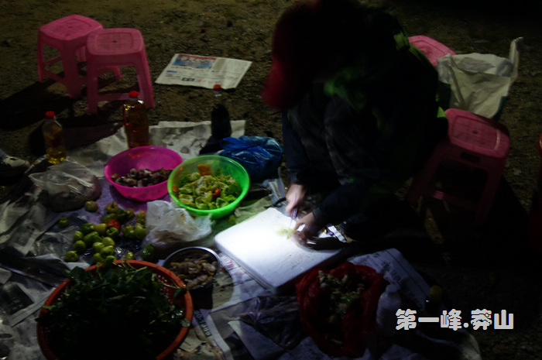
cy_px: 180
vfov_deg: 31.8
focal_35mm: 42
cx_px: 271
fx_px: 632
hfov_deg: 46.4
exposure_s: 1/2
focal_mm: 28
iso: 1600
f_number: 8
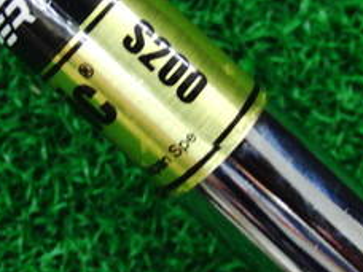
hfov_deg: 18.9
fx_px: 1091
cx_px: 131
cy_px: 75
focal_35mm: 104
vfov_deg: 14.2
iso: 400
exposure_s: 1/40
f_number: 3.6
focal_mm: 6.42
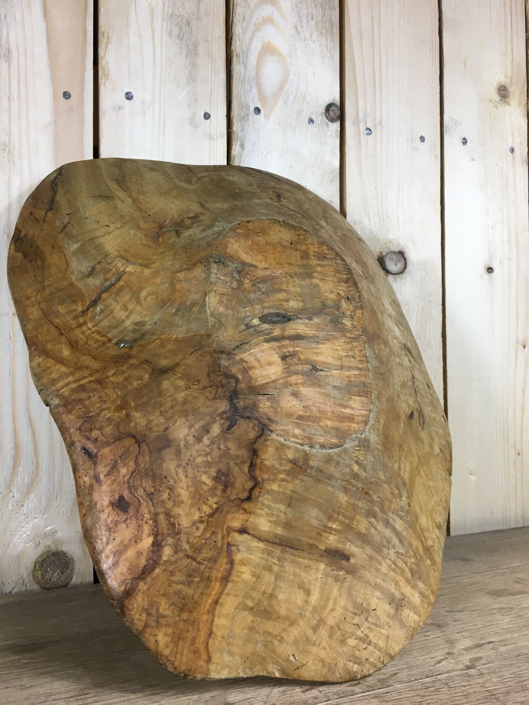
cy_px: 352
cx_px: 264
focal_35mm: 29
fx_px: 591
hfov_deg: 48.2
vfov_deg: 61.7
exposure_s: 1/33
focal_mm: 4.15
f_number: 2.2
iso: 32
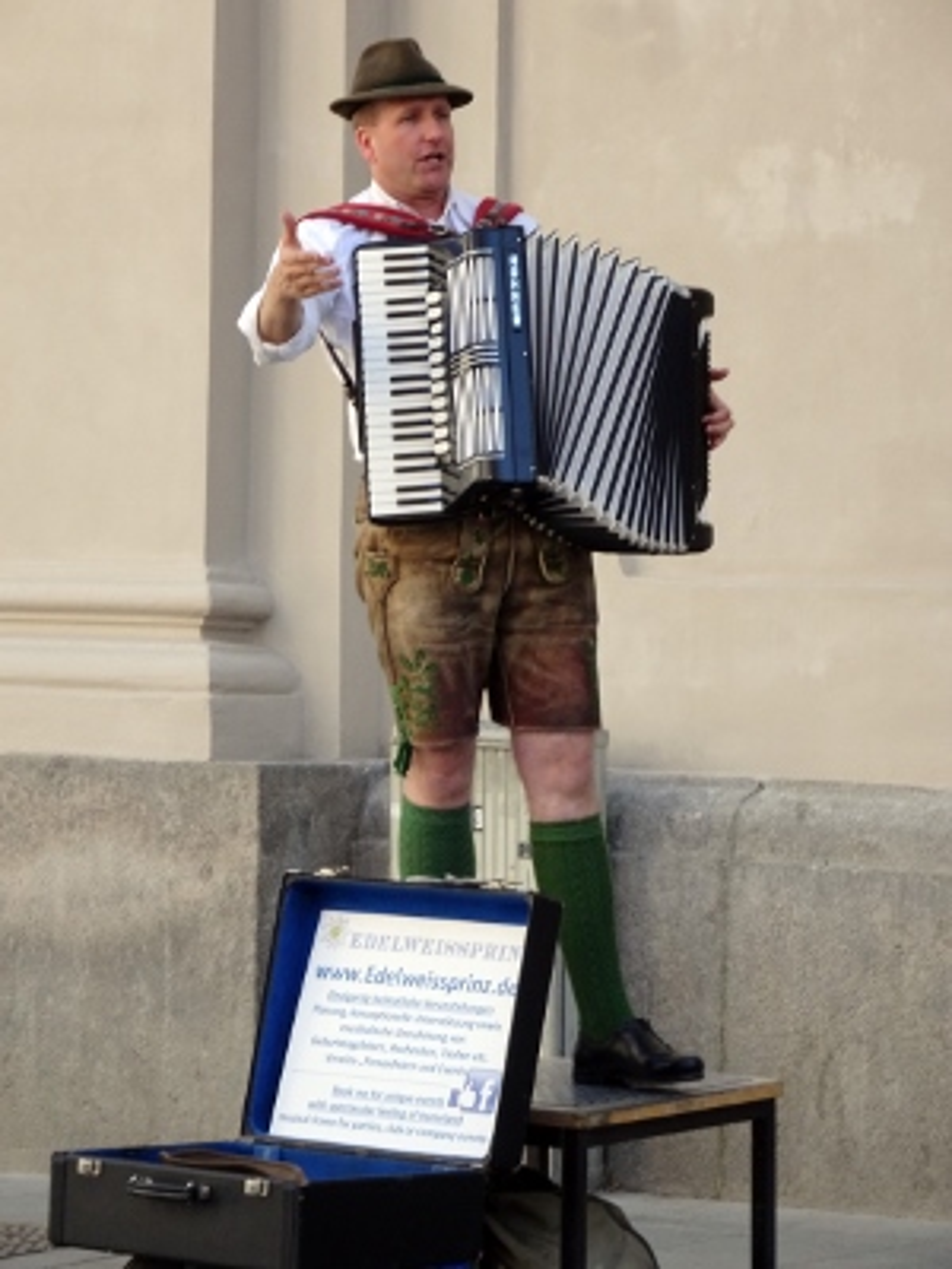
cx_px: 476
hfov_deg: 9.3
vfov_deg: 12.4
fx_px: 5830
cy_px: 634
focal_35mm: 159
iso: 160
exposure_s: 1/160
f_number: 5.6
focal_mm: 27.16
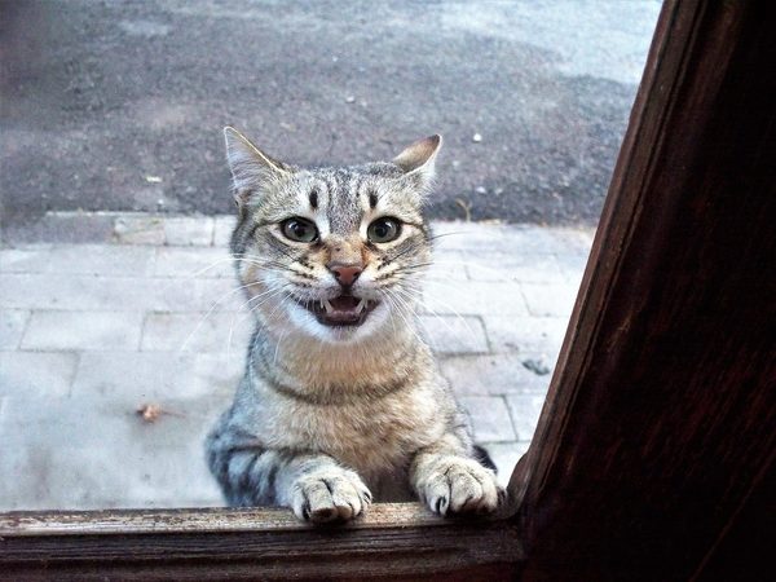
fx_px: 807
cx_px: 388
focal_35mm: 36
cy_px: 291
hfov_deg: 51.4
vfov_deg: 39.7
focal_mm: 7.54
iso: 800
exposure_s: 1/60
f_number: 2.8
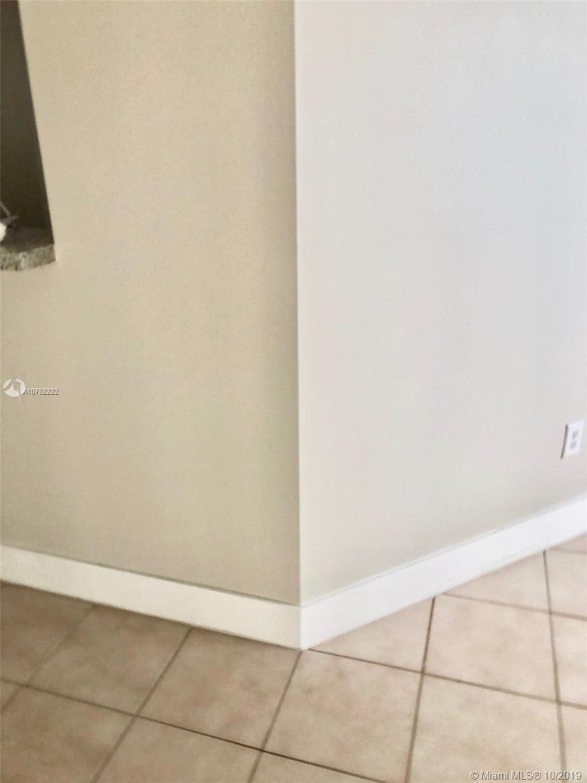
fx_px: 633
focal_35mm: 28
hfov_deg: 49.7
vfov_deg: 63.4
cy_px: 392
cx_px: 294
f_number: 1.8
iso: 125
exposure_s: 1/60
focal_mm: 3.99
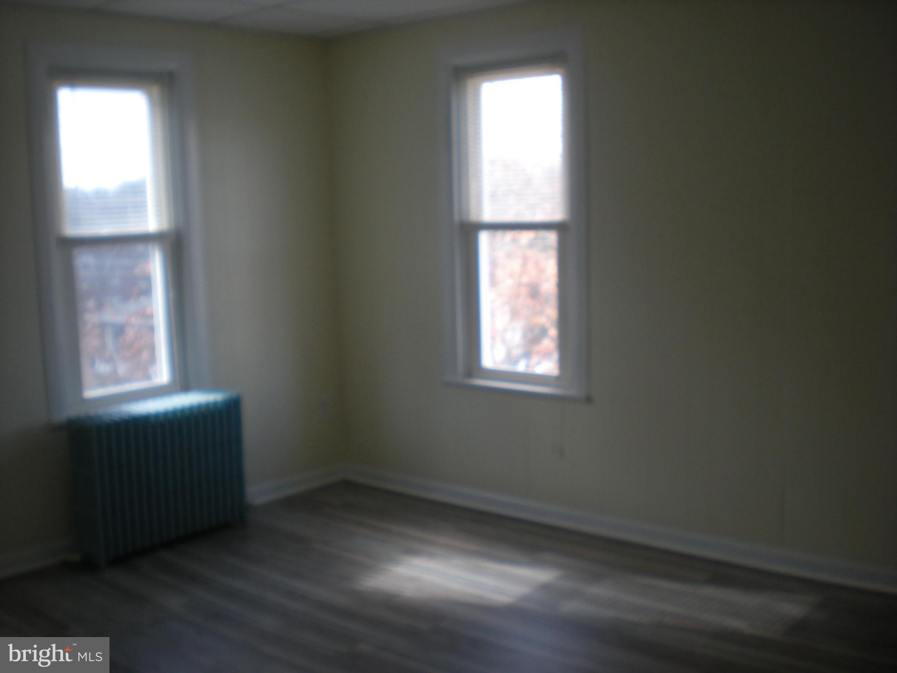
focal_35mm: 38
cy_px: 336
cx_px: 448
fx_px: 985
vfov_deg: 37.7
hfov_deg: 49.0
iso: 78
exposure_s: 1/63.2
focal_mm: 6.3
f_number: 3.1
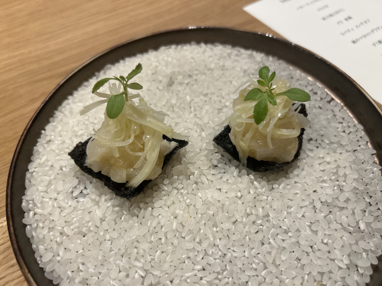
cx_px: 191
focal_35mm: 26
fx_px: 287
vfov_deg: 53.1
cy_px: 143
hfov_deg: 67.3
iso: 125
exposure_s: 1/53
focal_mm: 5.7
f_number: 1.5
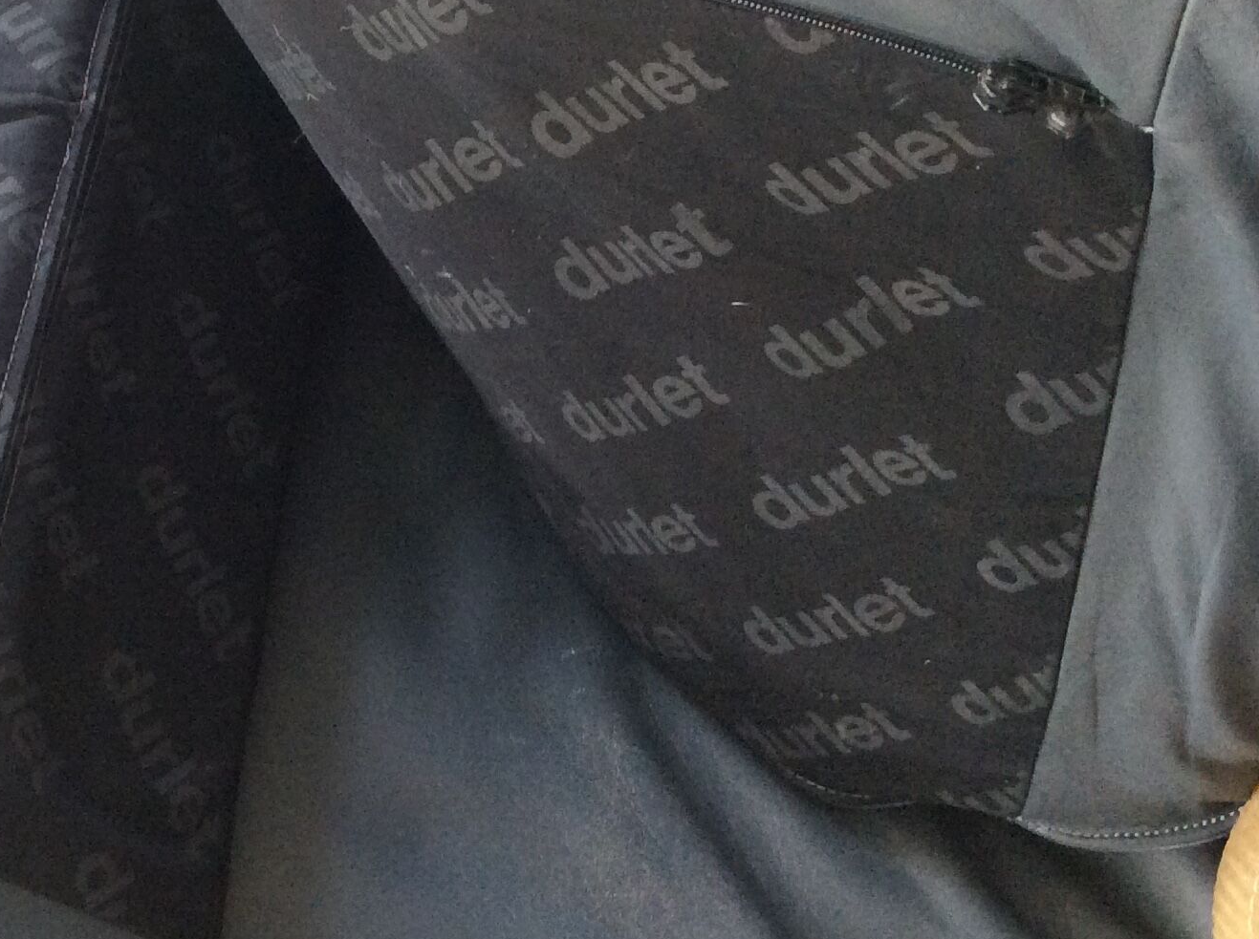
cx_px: 127
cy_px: 258
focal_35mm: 63
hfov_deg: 29.5
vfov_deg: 23.0
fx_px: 2287
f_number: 2.4
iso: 100
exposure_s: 1/25
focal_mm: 3.3
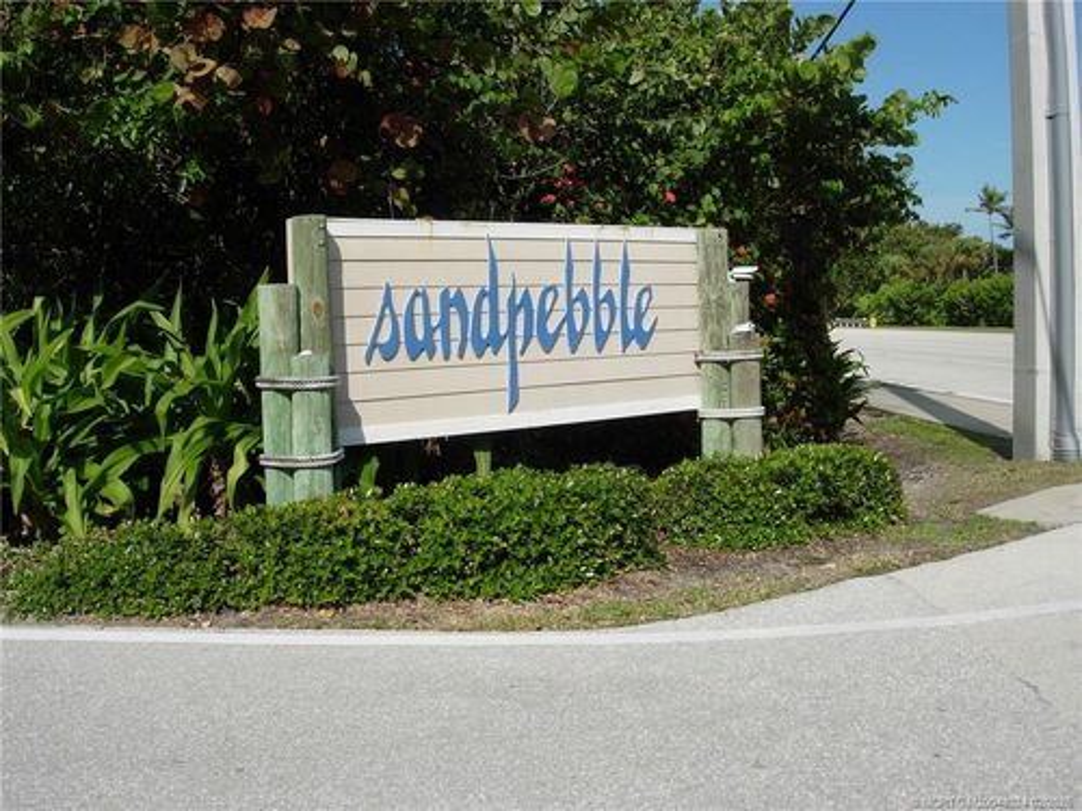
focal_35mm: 38
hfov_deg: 49.0
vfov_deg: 37.7
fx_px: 1188
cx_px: 541
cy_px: 406
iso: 79
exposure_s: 1/1149
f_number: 4.8
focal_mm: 7.8
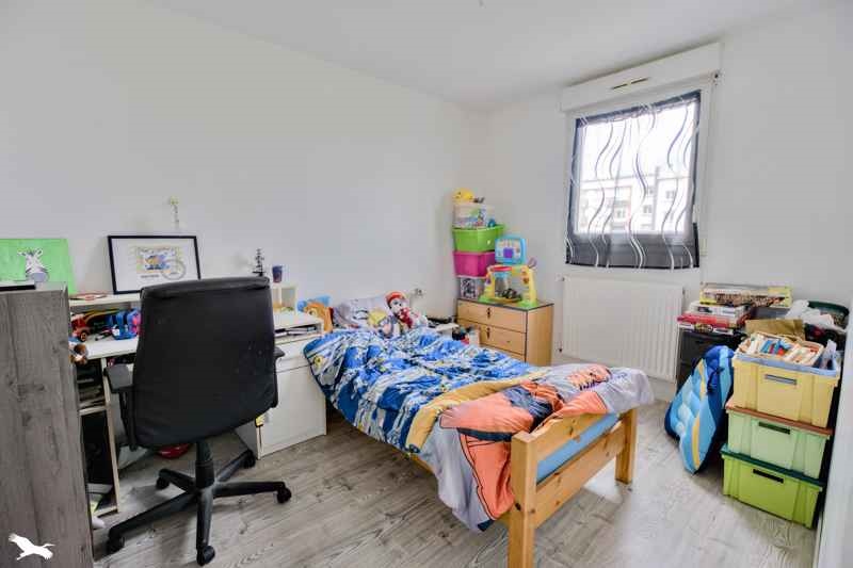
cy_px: 284
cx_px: 426
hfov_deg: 96.7
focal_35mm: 16
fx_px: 379
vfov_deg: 73.7
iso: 800
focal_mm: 16
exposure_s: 1/60
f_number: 8
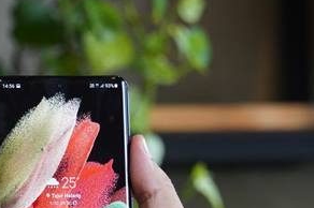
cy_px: 241
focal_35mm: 378
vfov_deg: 3.6
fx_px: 3295
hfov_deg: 5.5
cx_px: 73
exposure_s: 1/125
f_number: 4
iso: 2000
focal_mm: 105
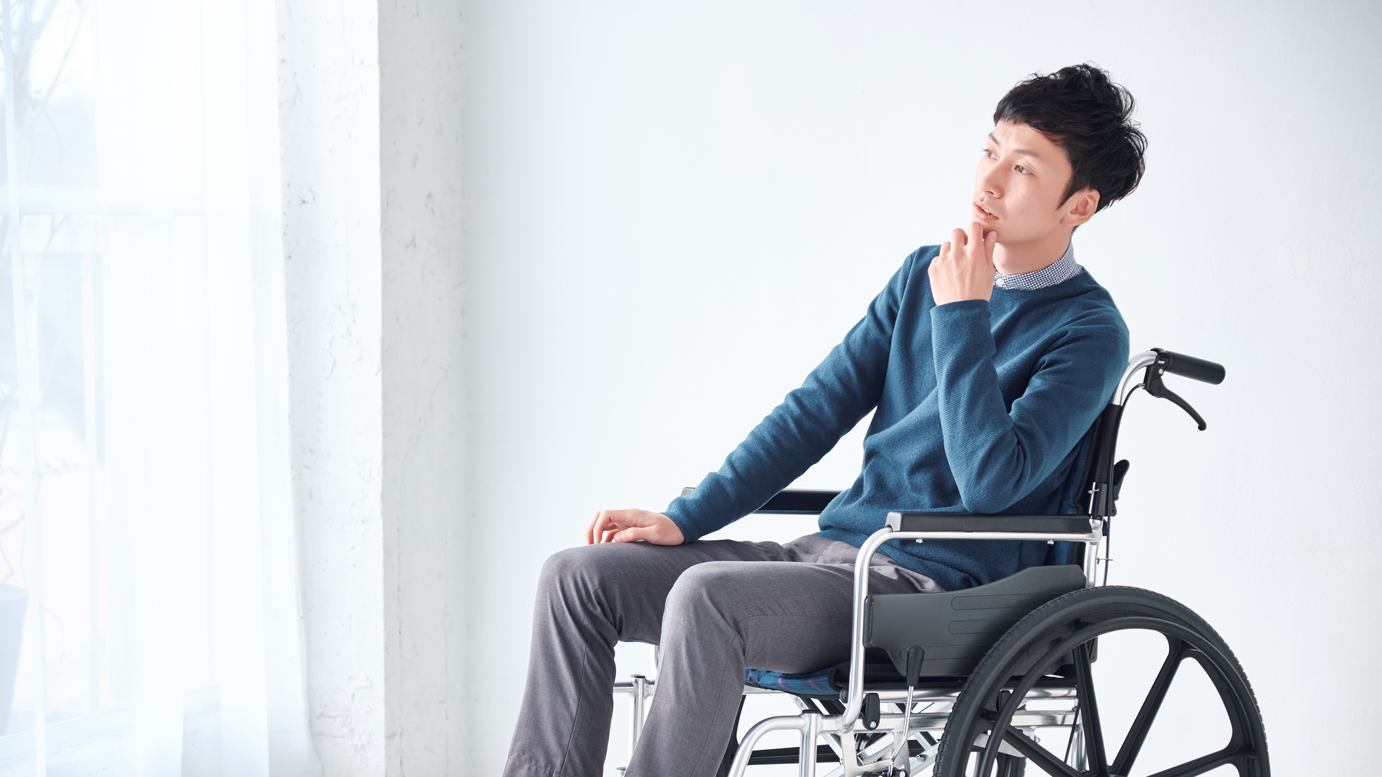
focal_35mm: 88
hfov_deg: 24.2
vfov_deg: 13.7
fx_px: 3224
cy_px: 461
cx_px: 694
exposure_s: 1/210
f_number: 2.8
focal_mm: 55
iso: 400
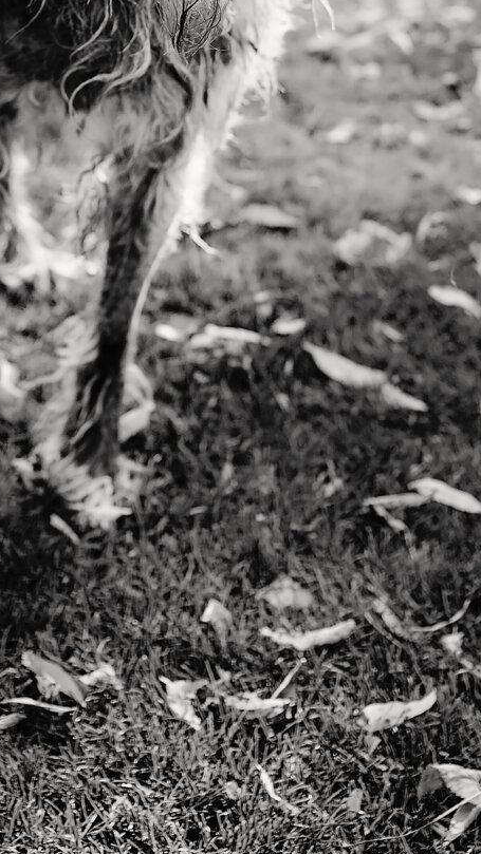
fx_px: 1746
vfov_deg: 25.9
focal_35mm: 77
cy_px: -31
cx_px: 144
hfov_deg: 15.6
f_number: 3.2
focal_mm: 33
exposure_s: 1/640
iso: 320
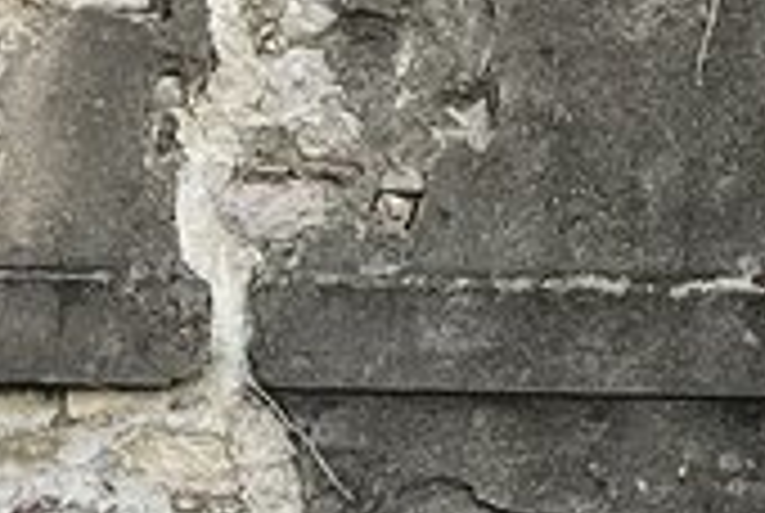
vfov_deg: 5.4
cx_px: 2016
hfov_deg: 7.4
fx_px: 5407
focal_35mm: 254
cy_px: -162
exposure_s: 1/124
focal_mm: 5.1
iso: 32
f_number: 1.6
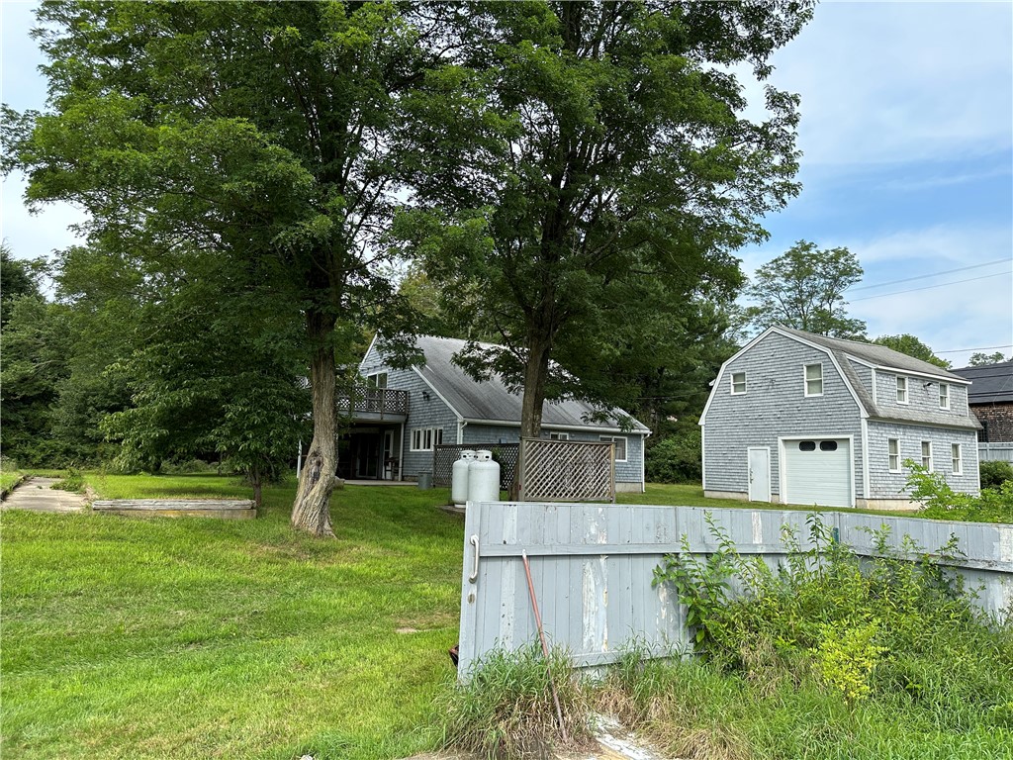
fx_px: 702
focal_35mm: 24
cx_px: 506
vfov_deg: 56.8
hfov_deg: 71.6
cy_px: 380
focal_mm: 6.86
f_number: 1.78
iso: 80
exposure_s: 1/1916
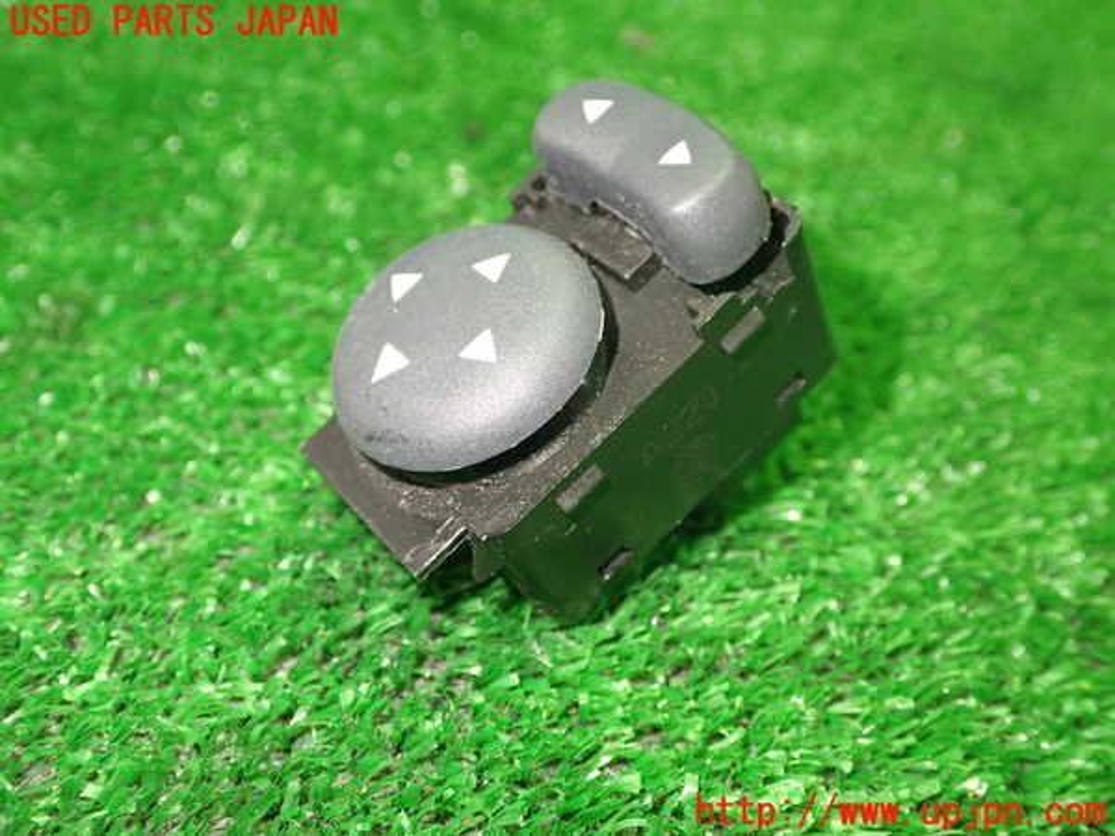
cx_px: 558
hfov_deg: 49.0
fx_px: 1224
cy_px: 418
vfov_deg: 37.7
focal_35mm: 38
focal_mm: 6.83
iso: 800
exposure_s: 1/40
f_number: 2.7
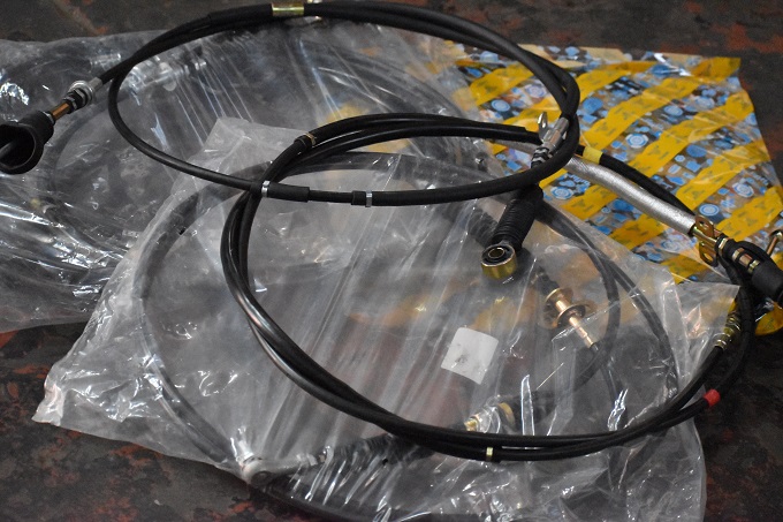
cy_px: 261
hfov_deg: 19.5
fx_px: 2283
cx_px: 392
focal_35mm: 105
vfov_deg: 13.0
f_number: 4.5
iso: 12800
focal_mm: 70
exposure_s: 1/125
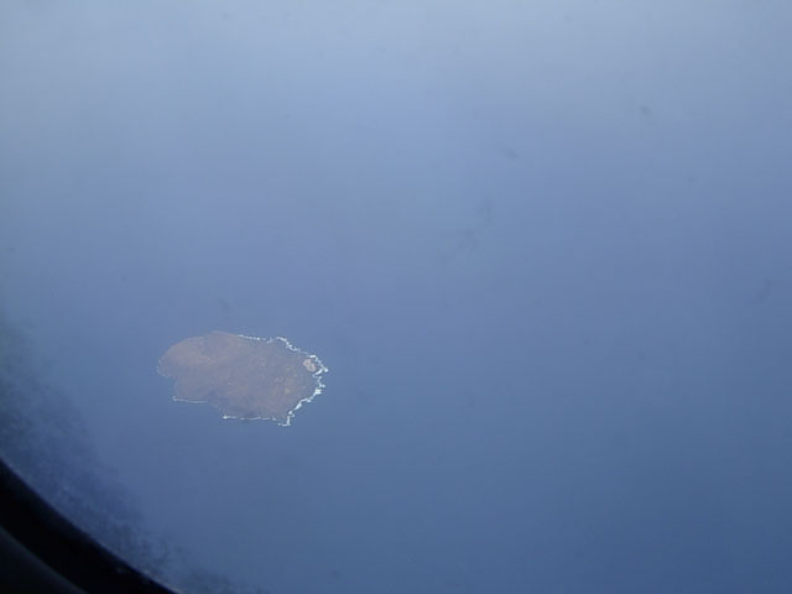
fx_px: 824
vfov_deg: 39.7
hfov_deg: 51.4
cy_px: 297
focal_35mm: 36
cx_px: 396
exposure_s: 1/362
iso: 50
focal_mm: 7.5
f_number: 6.1
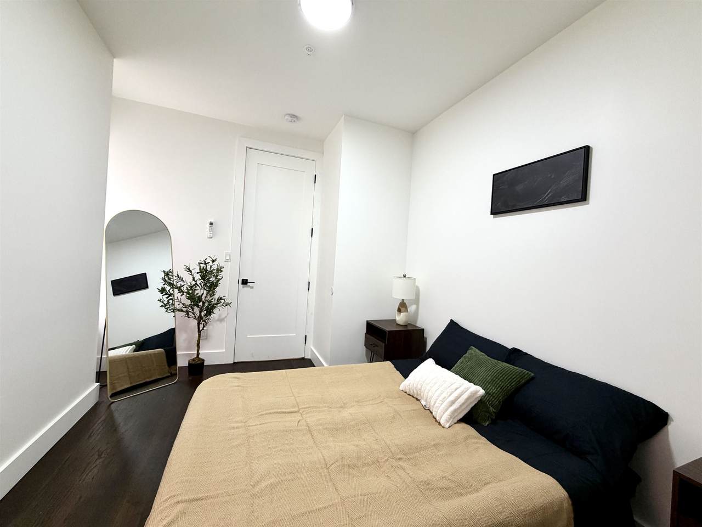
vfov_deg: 85.7
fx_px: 284
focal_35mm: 14
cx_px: 351
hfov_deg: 102.1
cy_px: 264
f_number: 2.2
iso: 160
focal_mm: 2.22
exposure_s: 1/60
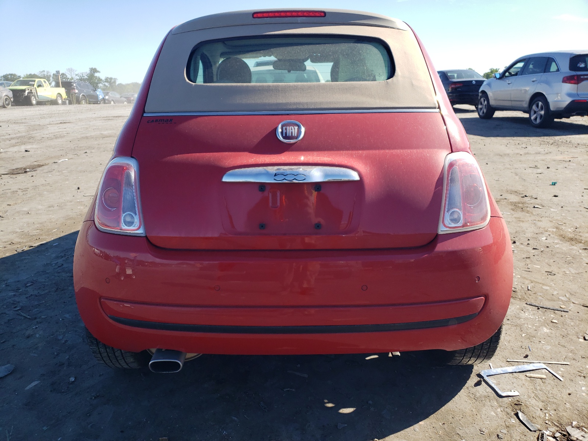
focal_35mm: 26
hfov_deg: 67.3
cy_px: 220
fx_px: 442
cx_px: 294
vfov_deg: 53.1
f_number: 1.5
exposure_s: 1/1429
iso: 50
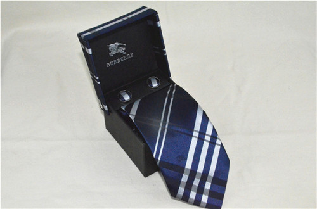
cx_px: 158
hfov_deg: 33.5
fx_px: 527
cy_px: 104
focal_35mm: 60
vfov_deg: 22.5
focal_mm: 40
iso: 6400
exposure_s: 1/250
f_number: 25
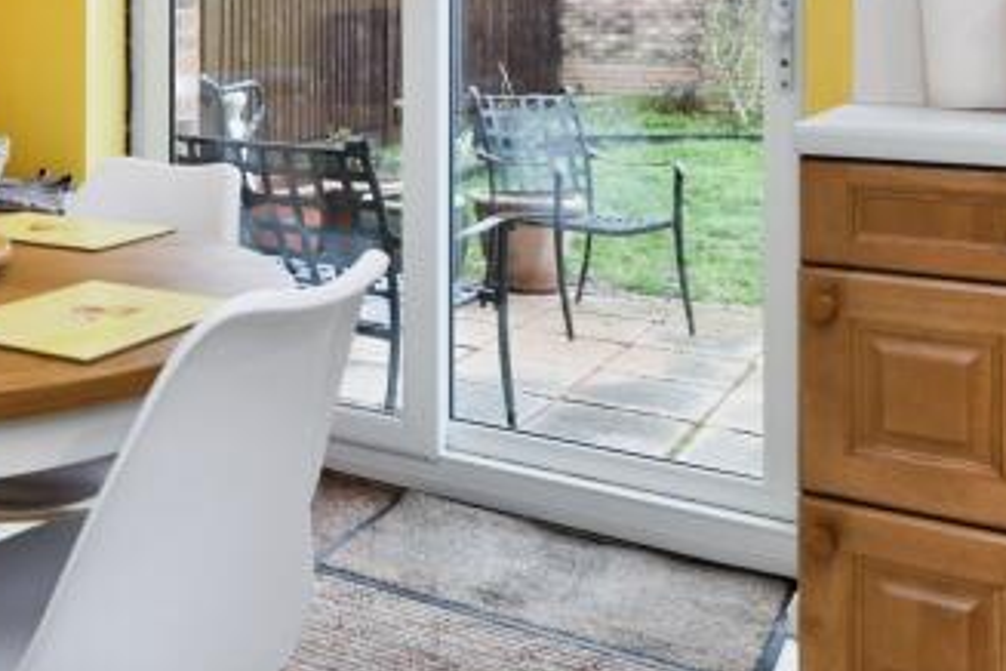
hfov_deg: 39.0
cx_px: 105
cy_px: 26
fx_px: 1313
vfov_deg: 27.3
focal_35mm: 47
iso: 800
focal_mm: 15
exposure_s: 1/60
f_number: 8
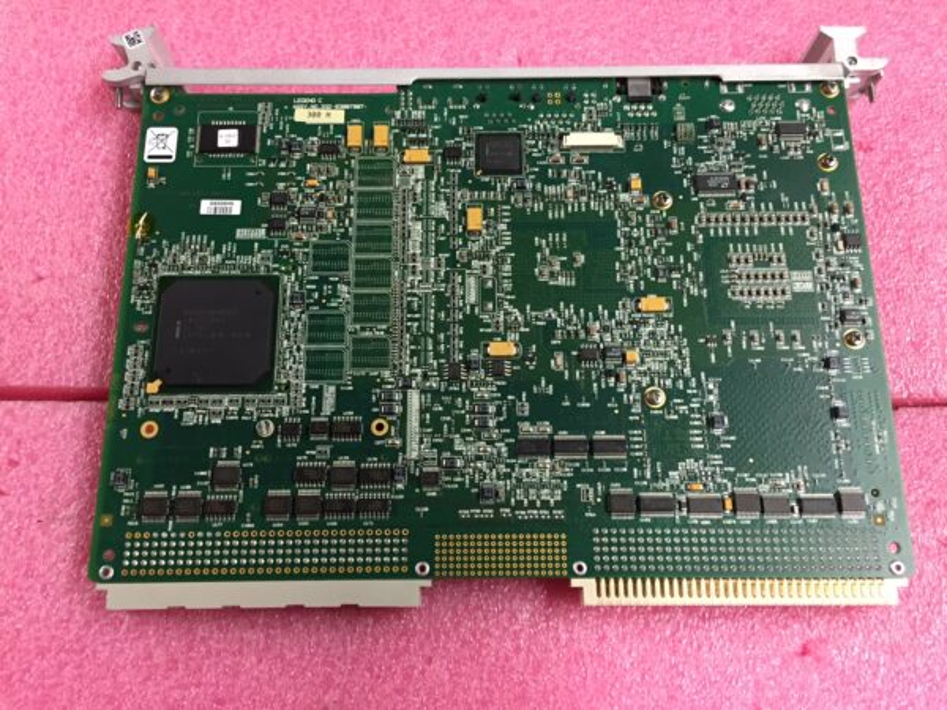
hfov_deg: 61.7
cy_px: 355
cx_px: 474
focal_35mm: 29
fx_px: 793
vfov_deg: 48.2
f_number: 2.2
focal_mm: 4.15
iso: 200
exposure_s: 1/30
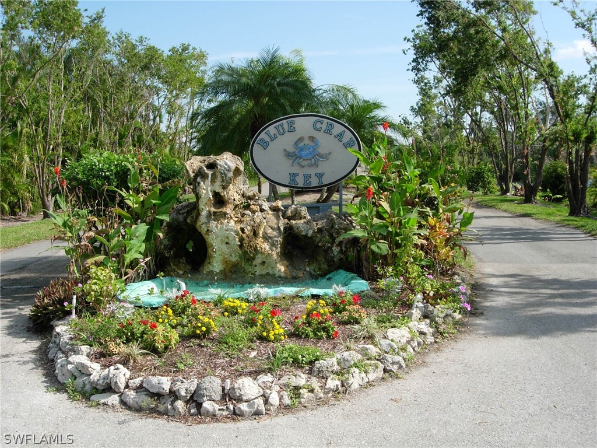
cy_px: 224
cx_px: 298
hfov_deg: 49.0
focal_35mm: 38
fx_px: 655
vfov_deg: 37.7
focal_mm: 7.8
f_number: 4.8
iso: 79
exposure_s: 1/497
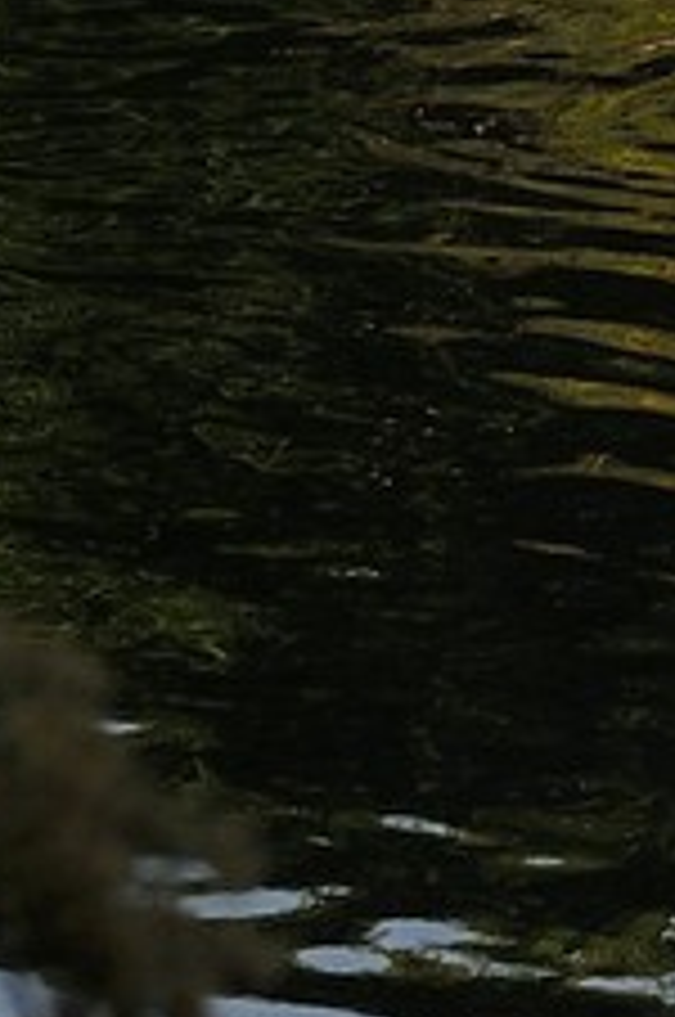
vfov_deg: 4.1
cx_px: 2187
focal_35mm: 495
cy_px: -1836
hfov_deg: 2.7
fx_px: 13964
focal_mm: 70
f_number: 13
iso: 250
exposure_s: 1/160
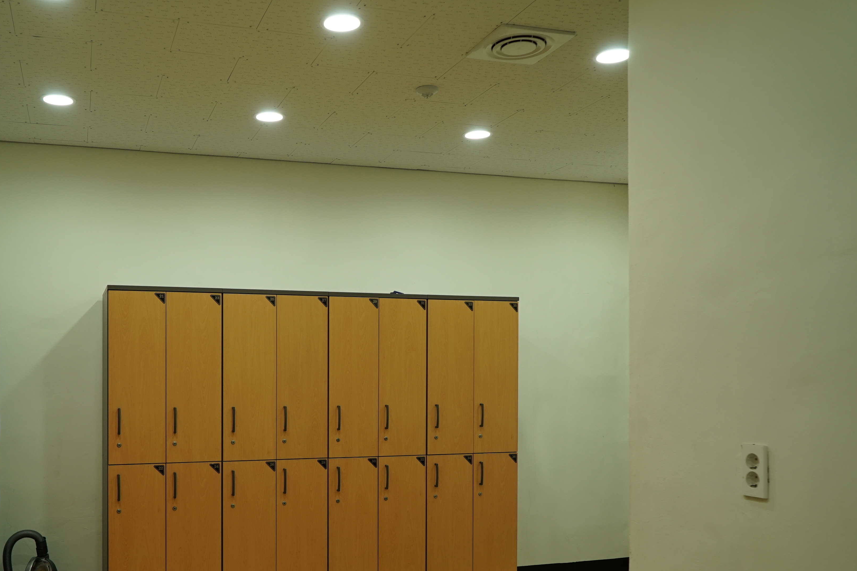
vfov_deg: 38.5
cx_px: 321
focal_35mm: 34
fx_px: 809
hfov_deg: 55.1
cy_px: 372
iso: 500
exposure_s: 1/50
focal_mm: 26
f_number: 5.6
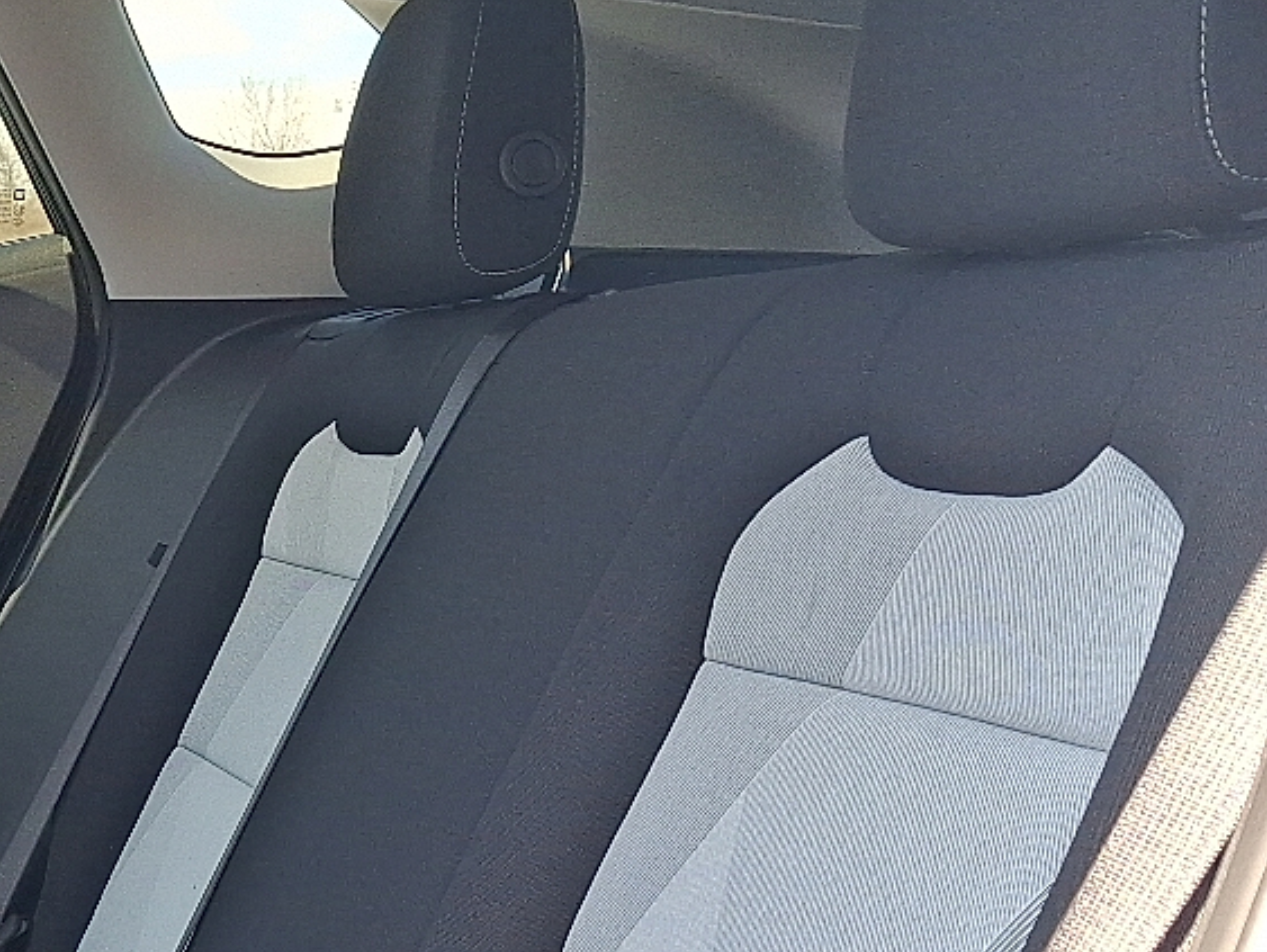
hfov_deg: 25.7
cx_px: -65
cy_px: 779
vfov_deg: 20.5
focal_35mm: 71
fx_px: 2600
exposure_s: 1/204
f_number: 1.8
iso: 30
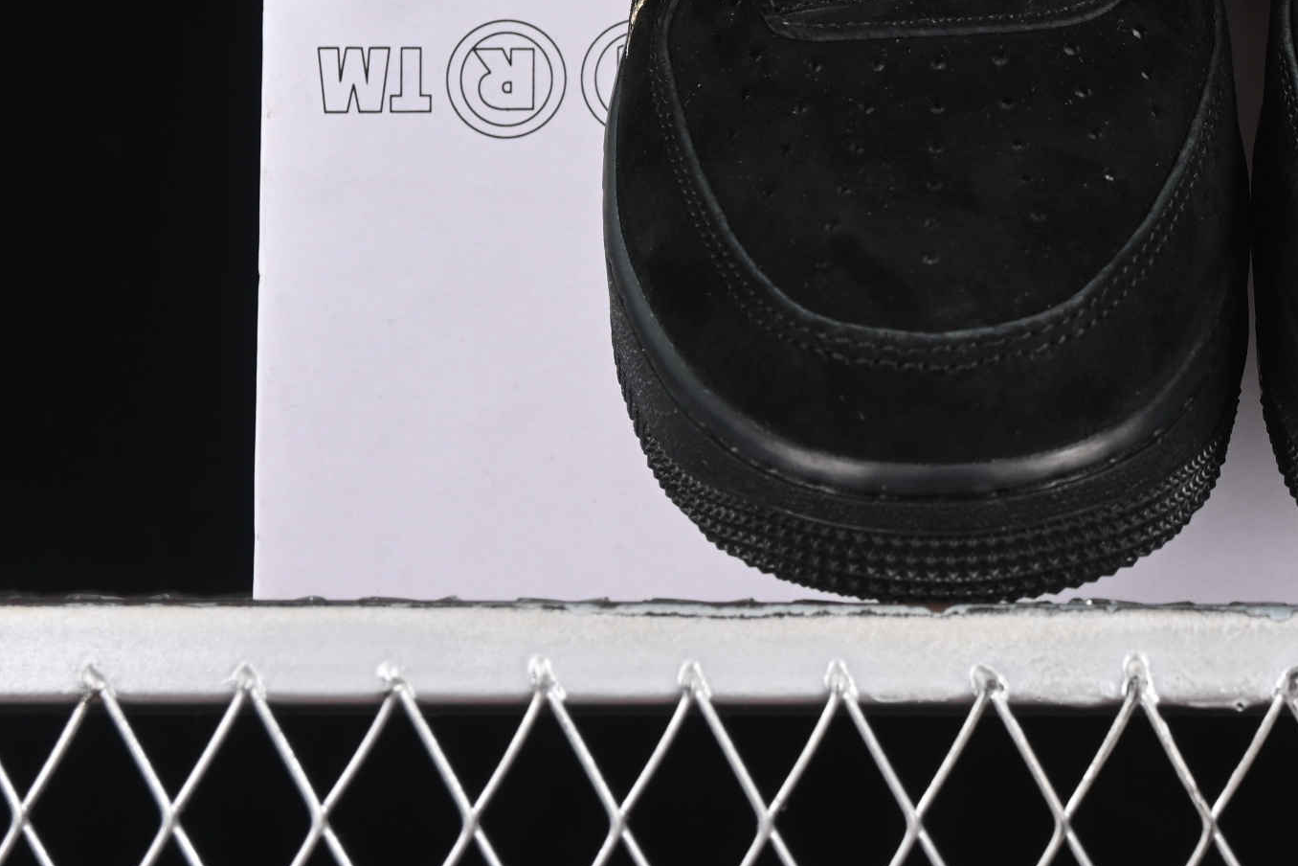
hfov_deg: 13.2
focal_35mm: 154
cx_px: 1240
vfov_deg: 8.9
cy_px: 51
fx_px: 5552
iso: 160
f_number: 6.3
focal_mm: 50
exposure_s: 1/50
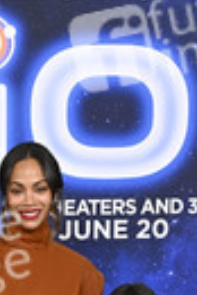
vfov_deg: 14.9
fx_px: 1081
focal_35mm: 132
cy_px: 379
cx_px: -20
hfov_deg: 10.3
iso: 1600
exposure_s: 1/320
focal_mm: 43
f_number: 5.6
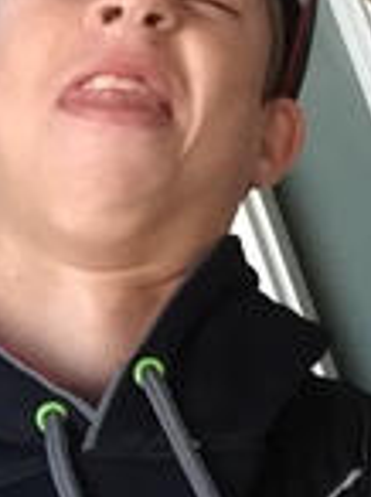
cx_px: 497
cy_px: -10
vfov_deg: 18.7
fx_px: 1462
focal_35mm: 102
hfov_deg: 13.9
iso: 160
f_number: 2.2
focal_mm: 2.65
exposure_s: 1/30
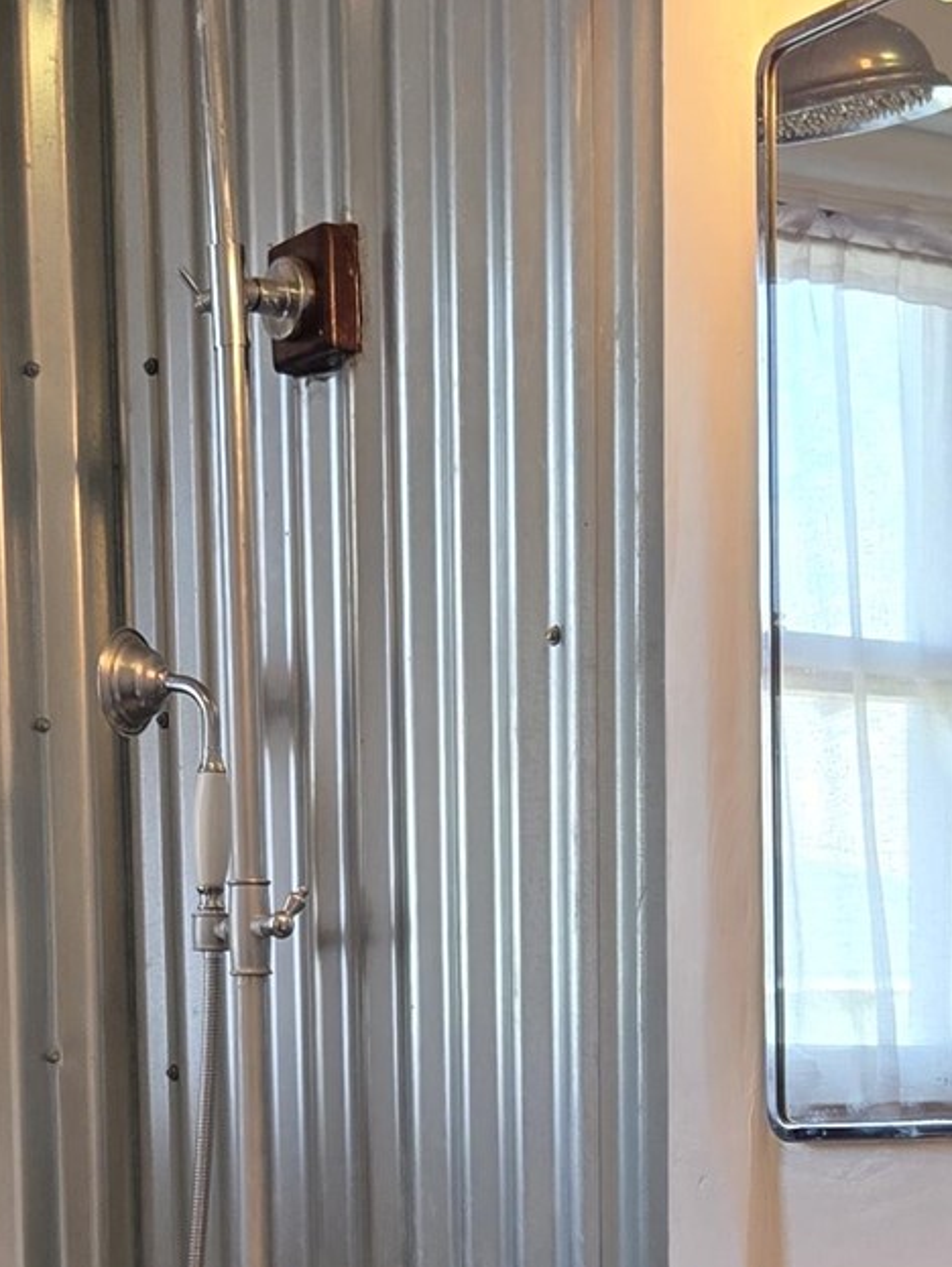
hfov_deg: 17.4
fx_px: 3114
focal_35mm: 85
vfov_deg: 21.7
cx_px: 470
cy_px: 1428
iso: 125
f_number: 1.8
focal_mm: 5.4
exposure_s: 1/120
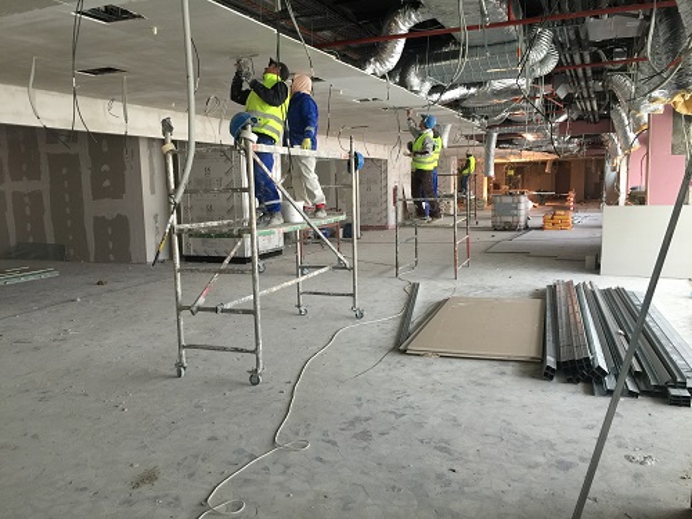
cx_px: 346
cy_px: 260
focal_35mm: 29
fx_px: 580
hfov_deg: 61.7
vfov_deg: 48.2
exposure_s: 1/17
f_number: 2.2
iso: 50
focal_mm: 4.15
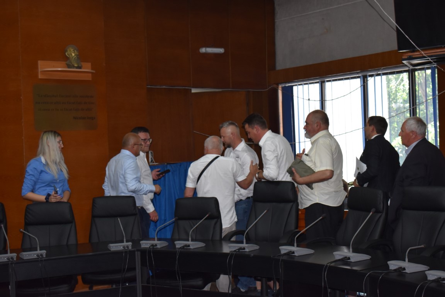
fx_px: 705
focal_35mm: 57
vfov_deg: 23.8
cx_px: 222
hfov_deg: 35.1
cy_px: 148
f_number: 5.6
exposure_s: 1/125
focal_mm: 38
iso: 800
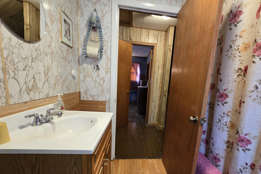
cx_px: 143
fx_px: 109
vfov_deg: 76.5
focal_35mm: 15
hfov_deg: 100.1
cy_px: 104
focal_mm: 2.2
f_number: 2.2
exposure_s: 1/60
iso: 400
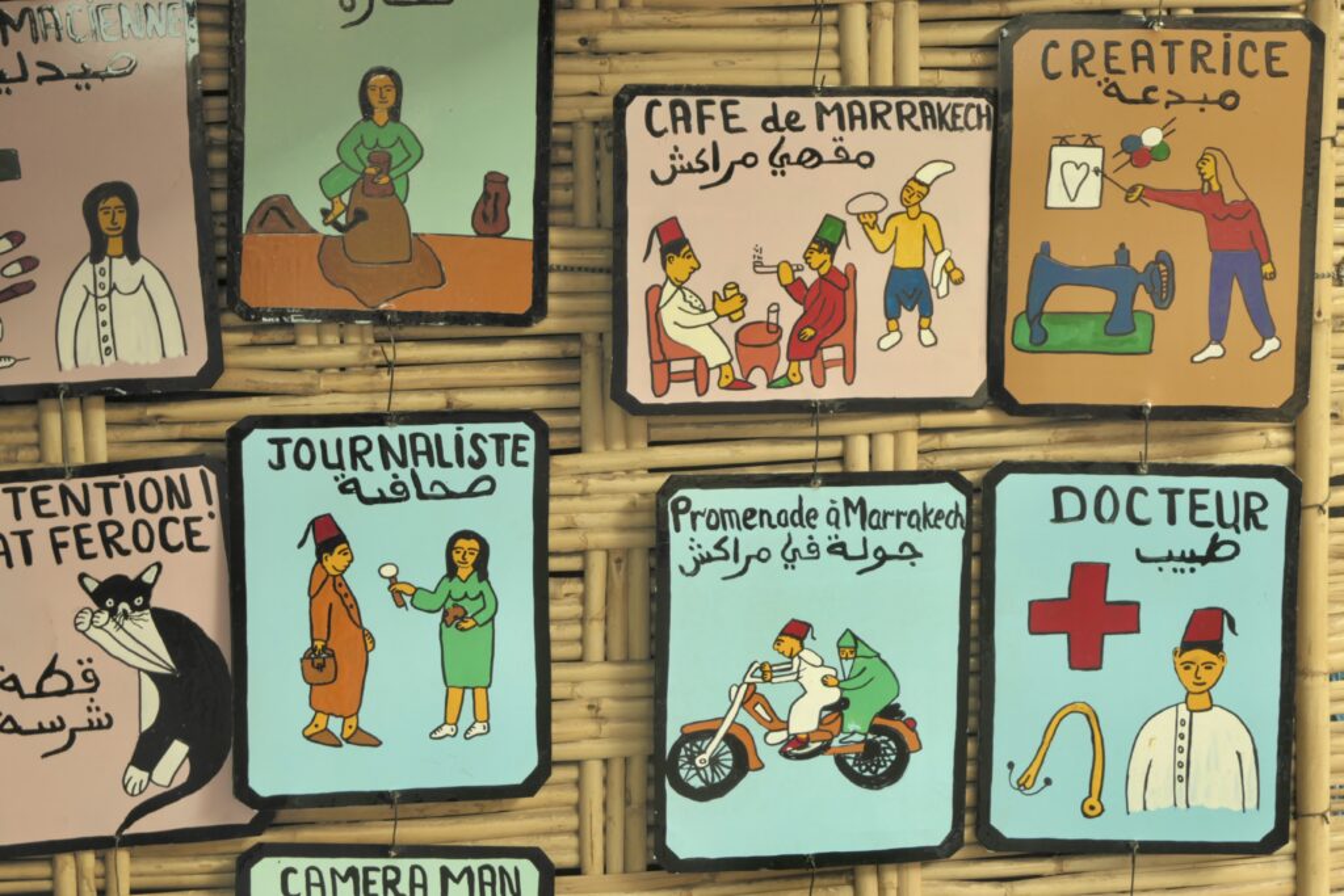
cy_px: 448
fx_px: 2912
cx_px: 672
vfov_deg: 17.5
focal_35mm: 78
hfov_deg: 26.0
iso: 200
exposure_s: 1/125
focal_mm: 28.4
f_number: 4.8
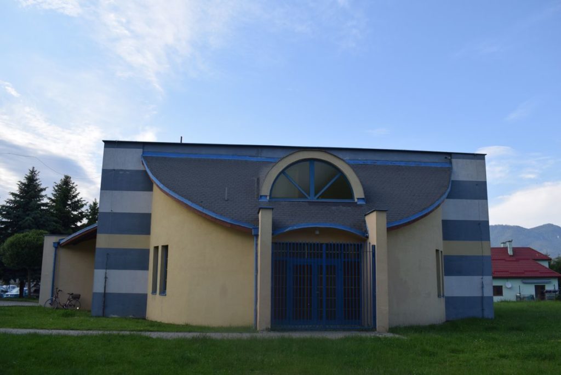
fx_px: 491
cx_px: 280
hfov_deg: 59.5
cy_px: 188
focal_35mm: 32
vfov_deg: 41.8
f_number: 7.1
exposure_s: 1/200
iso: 100
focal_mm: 21
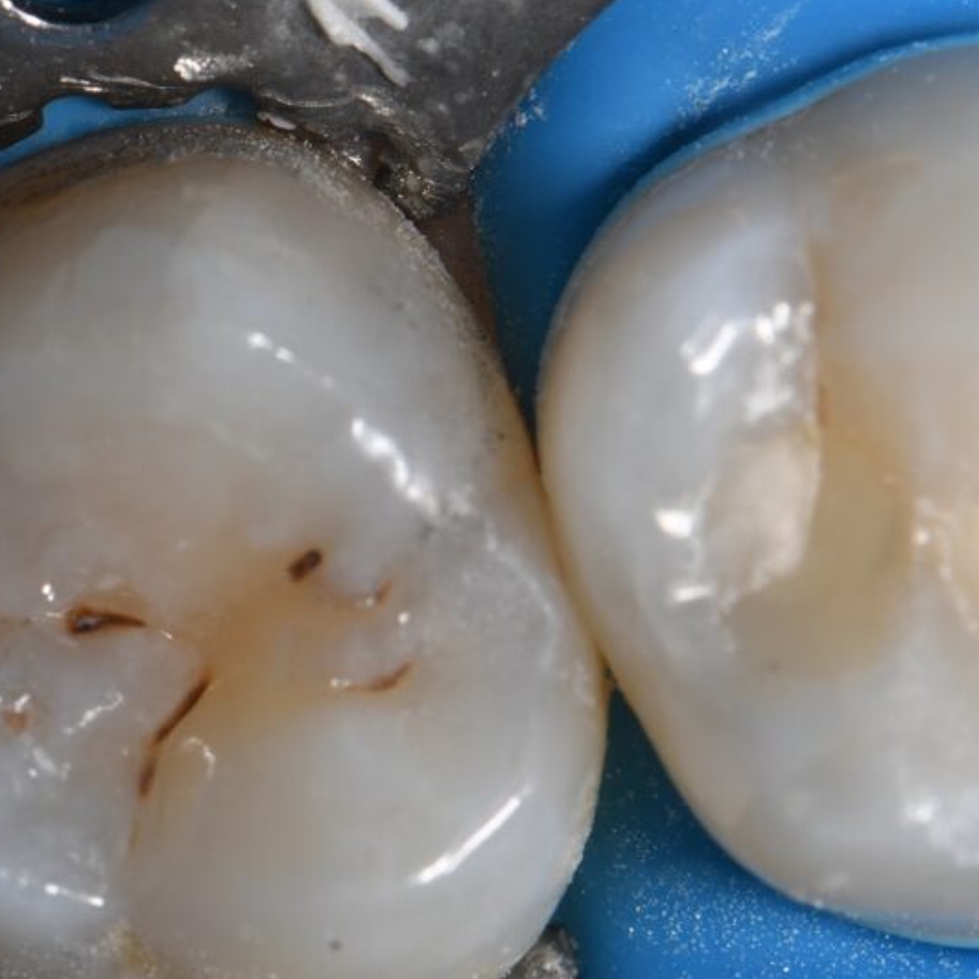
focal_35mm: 257
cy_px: 560
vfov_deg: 6.8
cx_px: 186
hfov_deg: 6.8
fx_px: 8223
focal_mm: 105
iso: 200
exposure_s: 1/160
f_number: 32
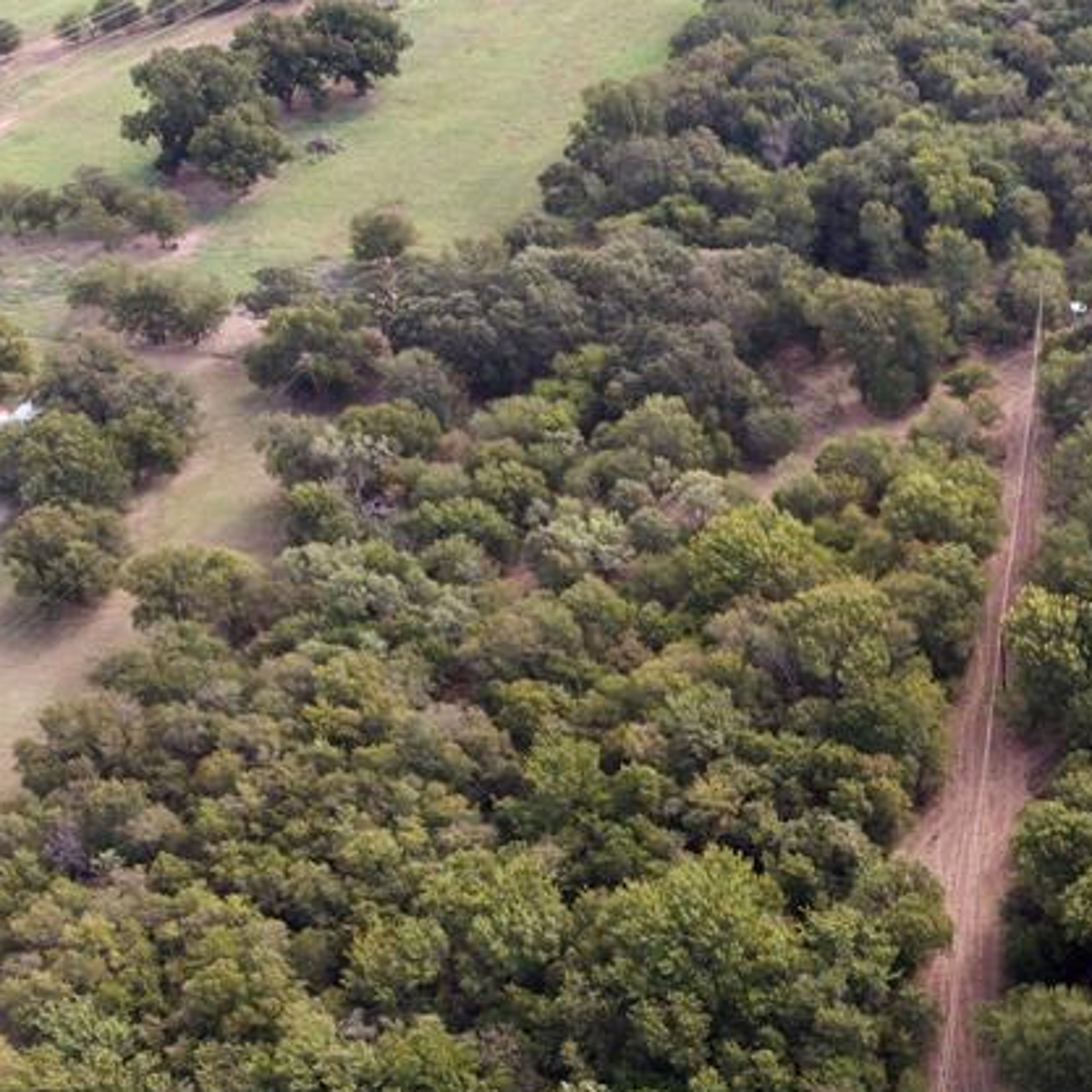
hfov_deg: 31.3
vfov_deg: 32.5
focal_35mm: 52
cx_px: 982
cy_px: 746
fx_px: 1856
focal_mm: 4.5
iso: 100
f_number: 2.8
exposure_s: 1/400
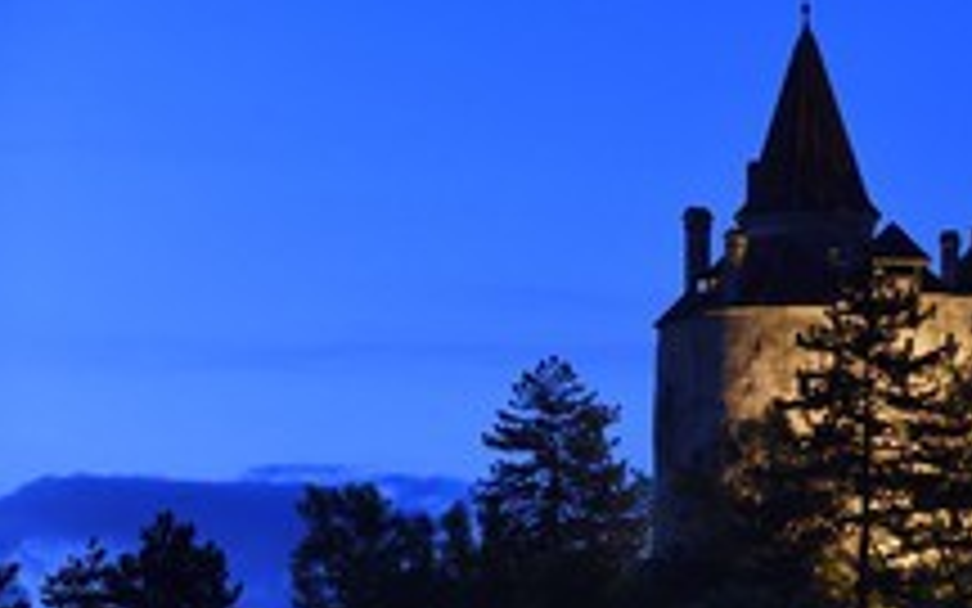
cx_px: 940
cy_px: 302
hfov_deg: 7.8
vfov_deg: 4.9
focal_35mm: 268
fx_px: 7099
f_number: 7.1
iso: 1600
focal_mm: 135
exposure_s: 1/2.5
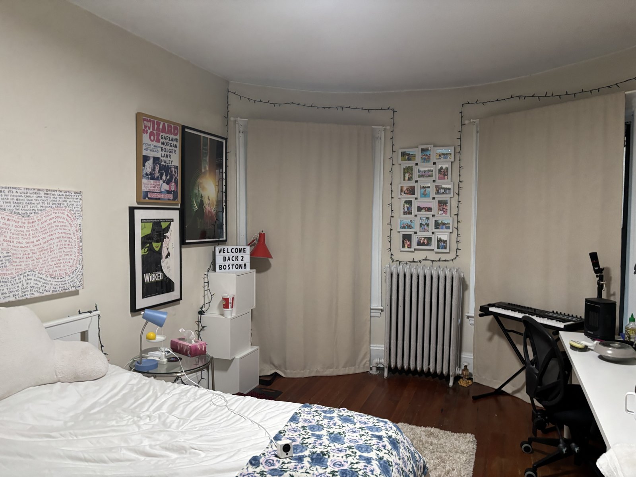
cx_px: 318
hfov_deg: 67.3
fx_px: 478
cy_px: 238
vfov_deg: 53.1
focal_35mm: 26
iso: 320
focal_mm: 5.96
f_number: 1.6
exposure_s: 1/60
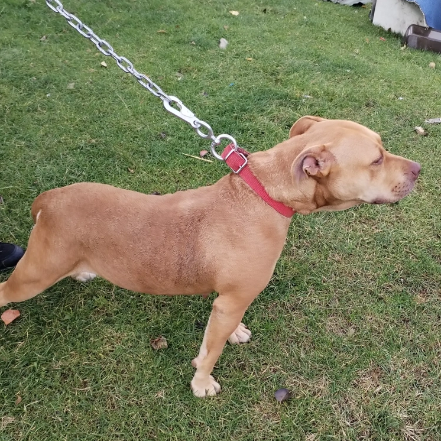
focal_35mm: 45
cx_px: 267
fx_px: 649
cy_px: 221
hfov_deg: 37.4
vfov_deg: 37.6
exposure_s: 1/234
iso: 100
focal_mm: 4.75
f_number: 1.8
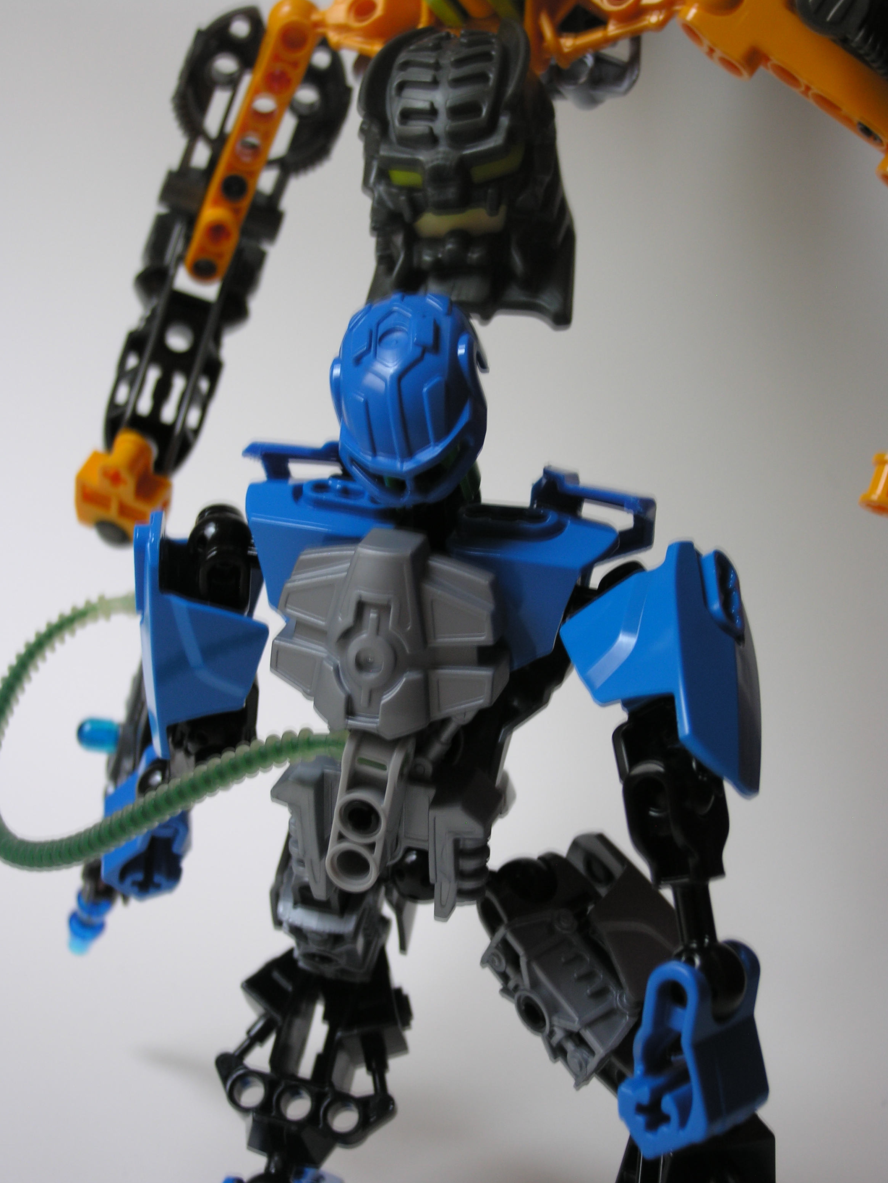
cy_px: 620
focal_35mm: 59
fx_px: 2018
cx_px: 428
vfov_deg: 32.7
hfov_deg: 24.8
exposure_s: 1/4.1
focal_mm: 14.2
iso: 50
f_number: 3.8
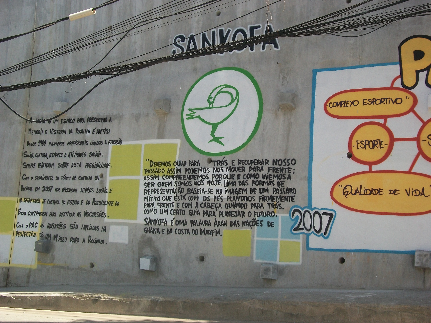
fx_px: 623
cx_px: 216
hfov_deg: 38.2
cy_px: 162
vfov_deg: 29.1
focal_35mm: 50
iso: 80
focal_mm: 8.8
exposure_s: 1/400
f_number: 3.6
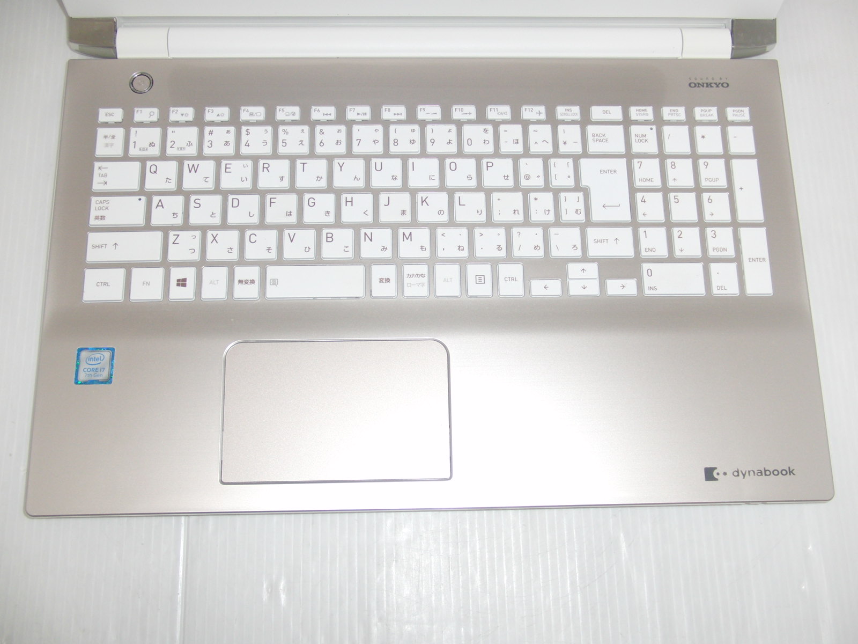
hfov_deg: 50.1
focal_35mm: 37
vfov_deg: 38.7
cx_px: 429
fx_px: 917
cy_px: 322
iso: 200
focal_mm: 6.42
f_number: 3.6
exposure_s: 1/80
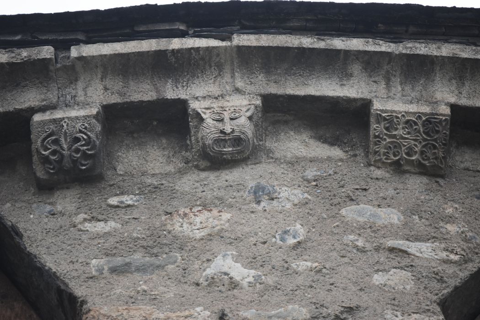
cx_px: 240
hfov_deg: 7.4
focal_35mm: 278
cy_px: 160
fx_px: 3700
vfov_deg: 5.0
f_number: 5.6
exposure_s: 1/500
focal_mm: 185
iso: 1100
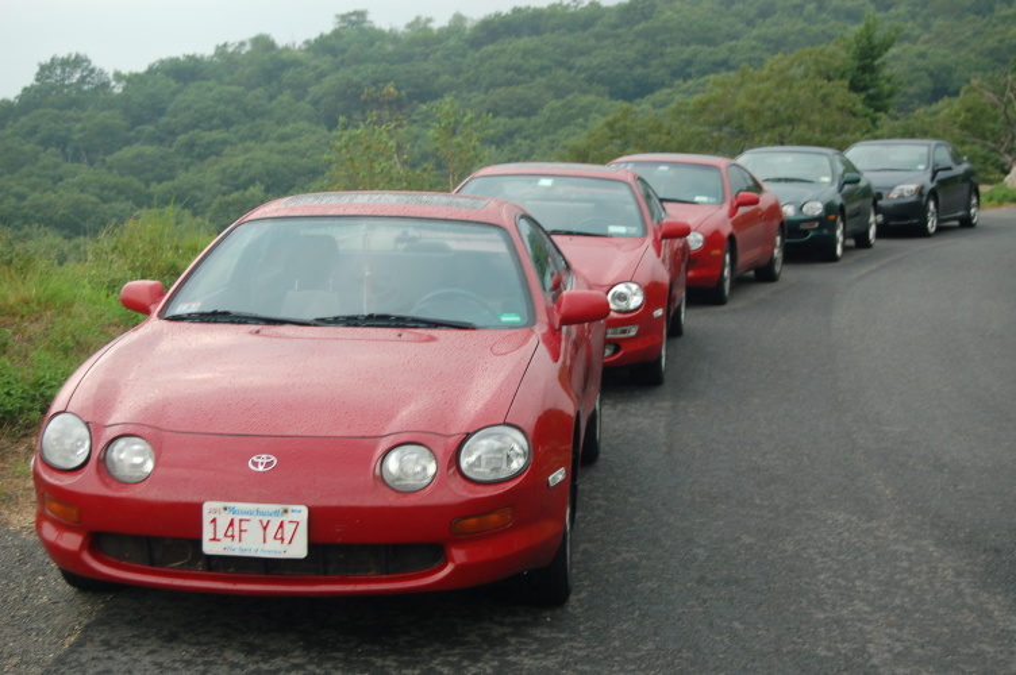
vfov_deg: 21.5
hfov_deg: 31.9
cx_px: 508
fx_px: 1776
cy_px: 338
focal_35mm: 63
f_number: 5.6
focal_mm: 42
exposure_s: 1/125
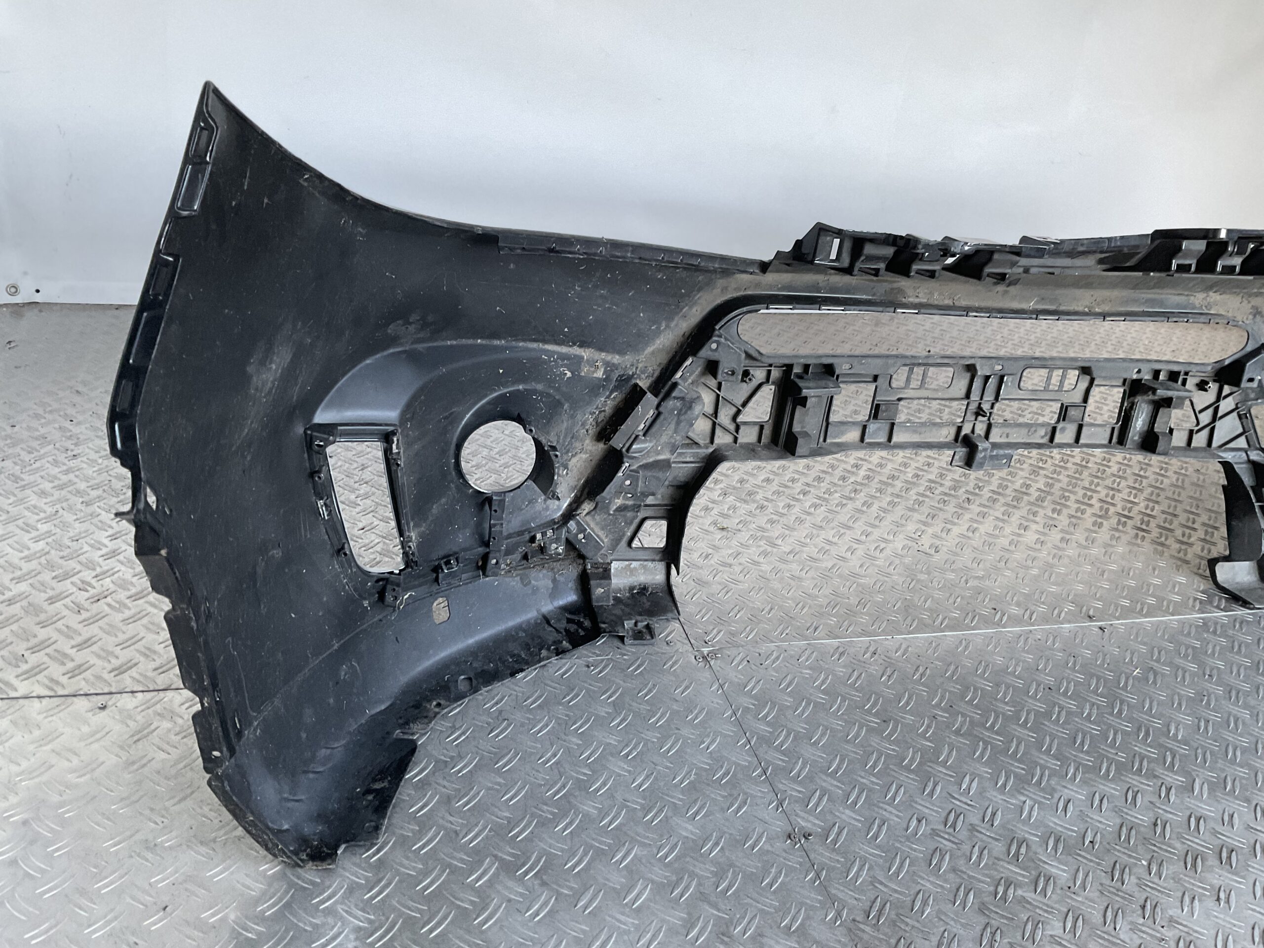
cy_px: 474
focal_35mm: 29
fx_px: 1059
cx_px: 632
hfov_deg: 61.7
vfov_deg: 48.2
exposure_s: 1/60
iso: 80
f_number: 1.8
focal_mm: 3
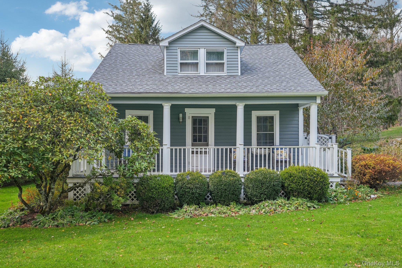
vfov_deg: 37.8
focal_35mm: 35
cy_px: 134
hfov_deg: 54.4
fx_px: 391
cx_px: 201
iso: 400
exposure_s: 1/40
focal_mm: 35
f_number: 8
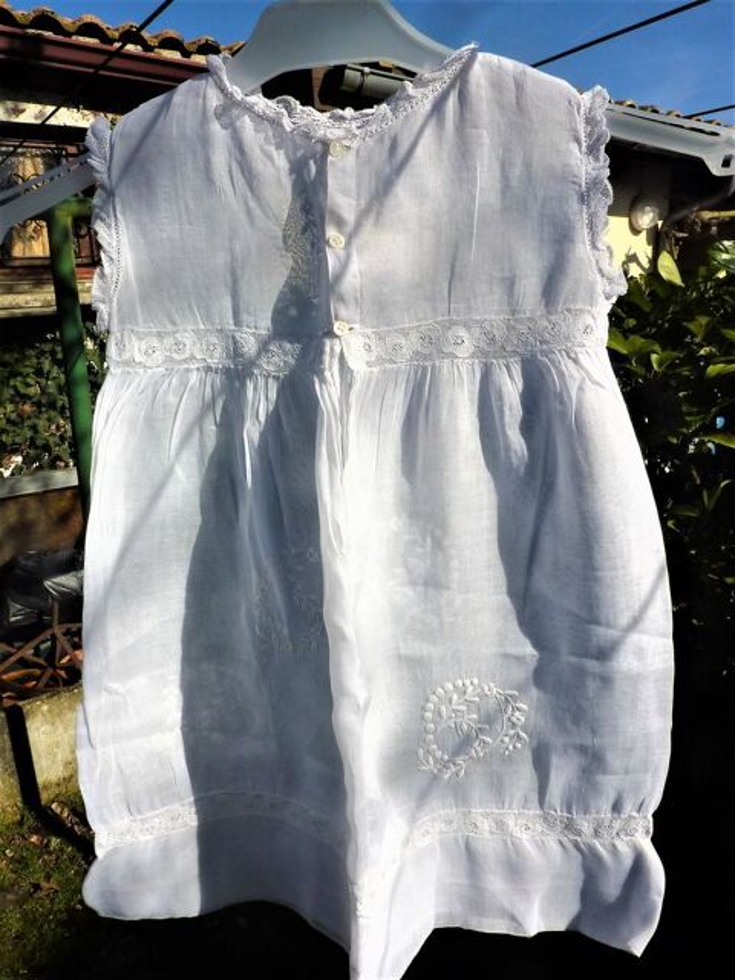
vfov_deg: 69.4
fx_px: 708
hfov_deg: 54.9
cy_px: 490
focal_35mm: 25
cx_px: 368
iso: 80
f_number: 5.6
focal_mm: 4.1
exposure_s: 1/1000
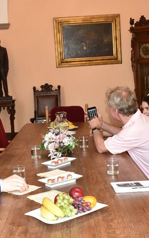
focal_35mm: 62
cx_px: 46
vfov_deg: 33.0
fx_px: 403
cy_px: 121
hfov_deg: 20.8
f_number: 6.3
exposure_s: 1/60
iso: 800
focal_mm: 22
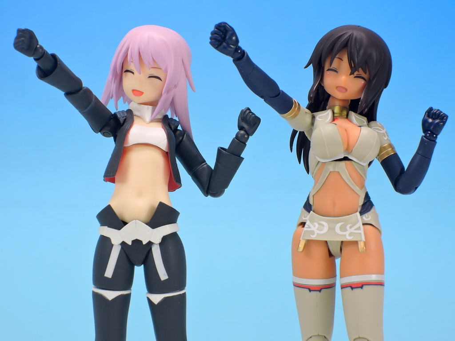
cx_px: 228
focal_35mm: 120
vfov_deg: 12.3
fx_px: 1577
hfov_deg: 16.4
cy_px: 170
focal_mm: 25.5
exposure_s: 1/1.3
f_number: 7.1
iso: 80
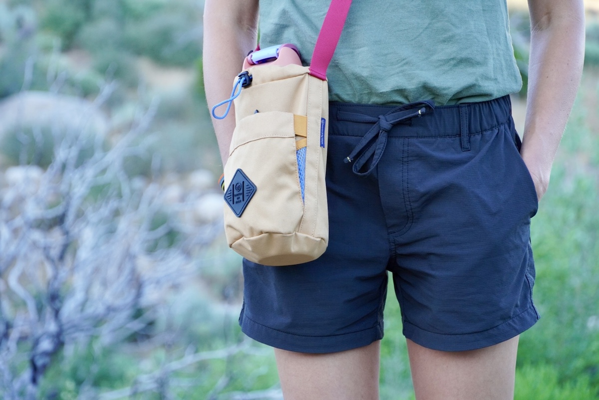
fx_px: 2173
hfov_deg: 15.7
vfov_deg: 10.5
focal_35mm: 130
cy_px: 200
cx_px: 300
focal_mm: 87
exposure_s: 1/160
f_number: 5.6
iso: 640
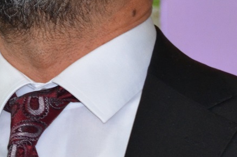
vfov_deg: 2.7
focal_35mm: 511
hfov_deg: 4.0
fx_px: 3357
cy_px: 9
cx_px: 1
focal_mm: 75
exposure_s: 1/60
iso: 800
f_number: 5
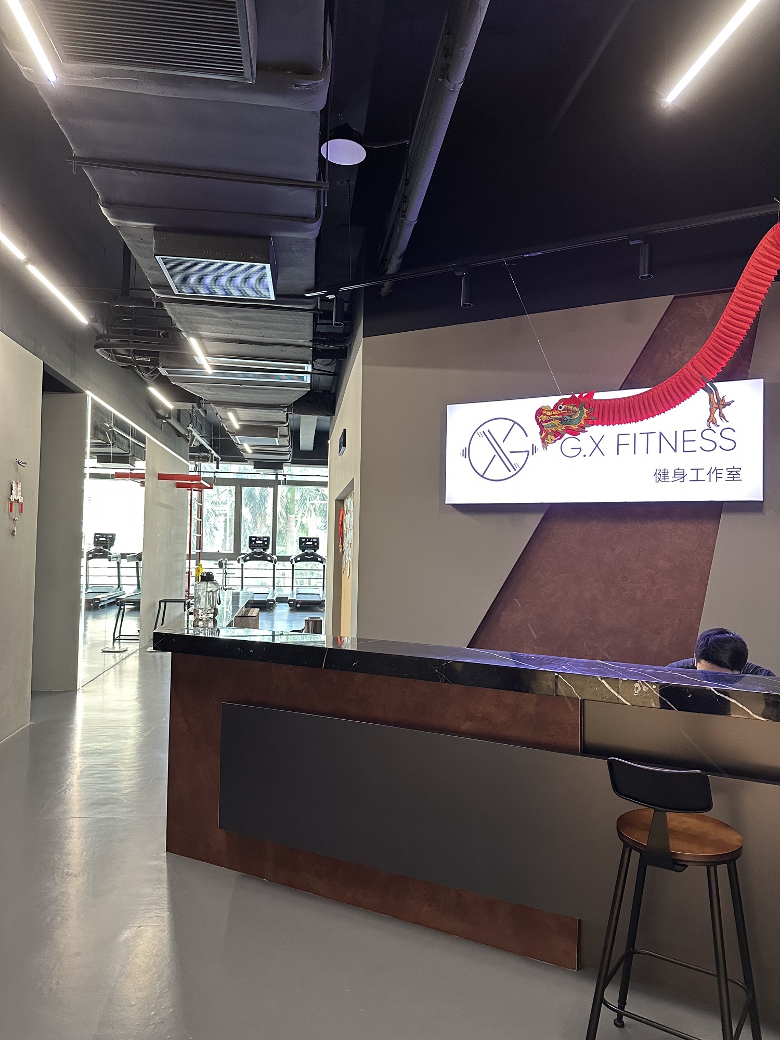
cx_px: 390
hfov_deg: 56.8
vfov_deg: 71.6
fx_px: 721
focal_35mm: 24
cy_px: 520
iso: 400
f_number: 1.78
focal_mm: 6.86
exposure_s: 1/59
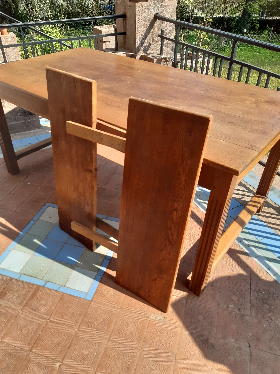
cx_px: 140
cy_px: 187
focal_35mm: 26
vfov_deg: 67.3
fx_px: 280
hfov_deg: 53.1
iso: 40
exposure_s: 1/1441
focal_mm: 3.92
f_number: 1.7
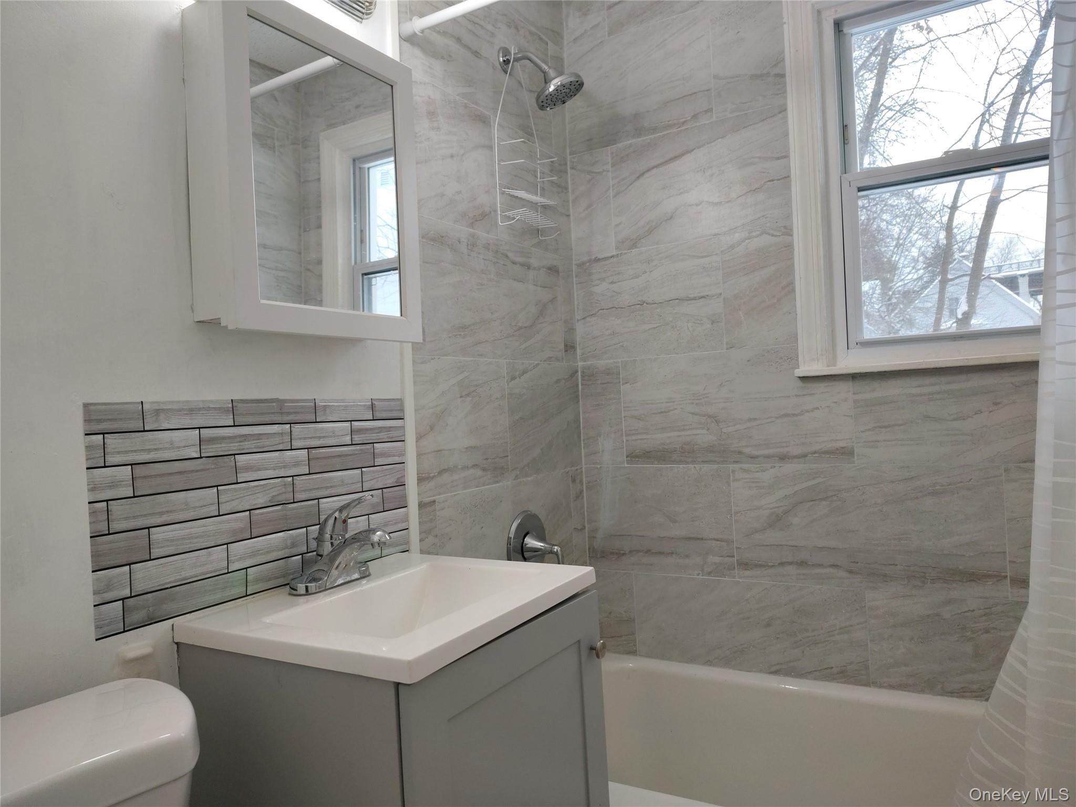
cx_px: 538
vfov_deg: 56.8
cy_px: 404
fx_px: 746
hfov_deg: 71.6
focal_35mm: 24
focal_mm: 5.56
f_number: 1.8
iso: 111
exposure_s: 1/120
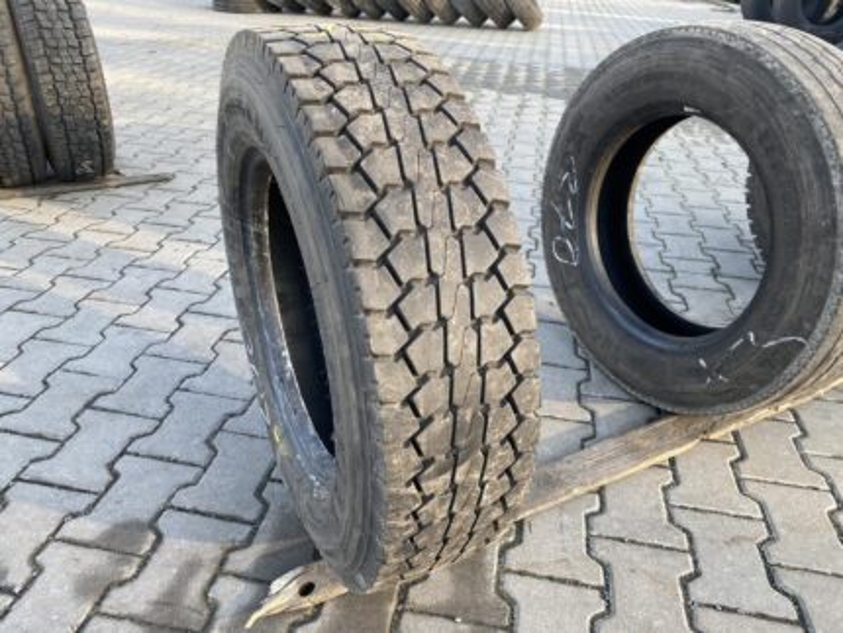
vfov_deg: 53.1
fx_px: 634
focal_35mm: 26
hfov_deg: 67.3
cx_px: 422
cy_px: 316
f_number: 1.8
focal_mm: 4.25
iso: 32
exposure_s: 1/123
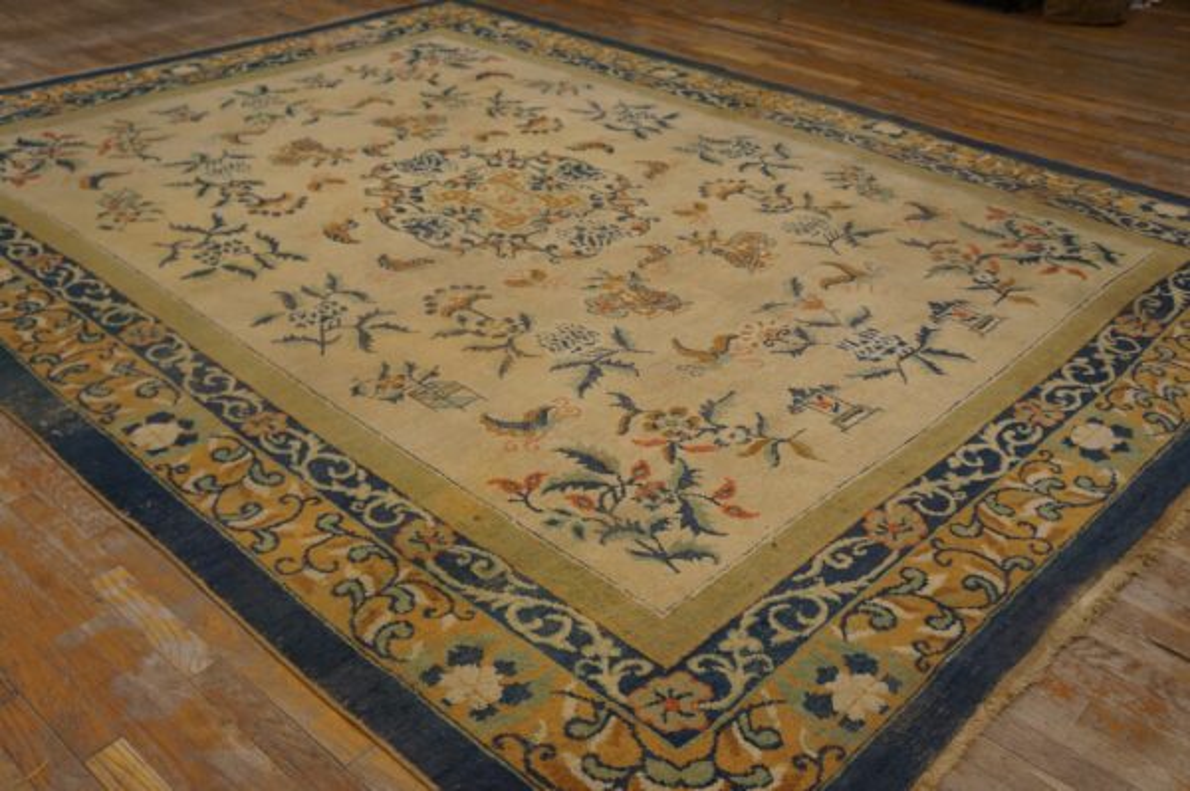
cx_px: 595
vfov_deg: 38.3
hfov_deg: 55.1
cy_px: 396
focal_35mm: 34
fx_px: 1139
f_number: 4
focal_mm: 23
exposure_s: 1/60
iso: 400
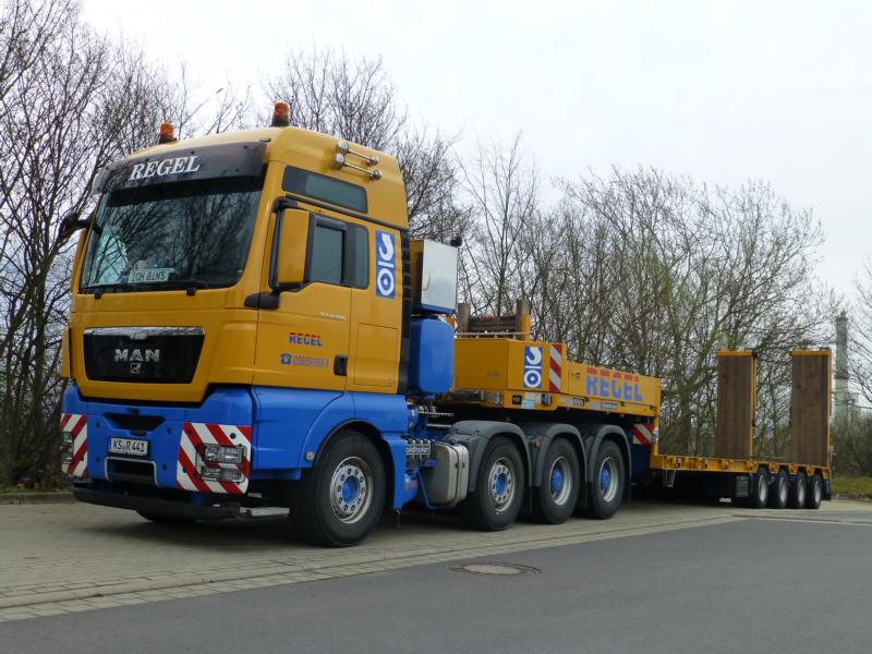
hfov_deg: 47.9
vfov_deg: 36.8
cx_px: 436
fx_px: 982
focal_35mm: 39
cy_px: 327
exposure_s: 1/250
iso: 160
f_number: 3.9
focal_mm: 6.9
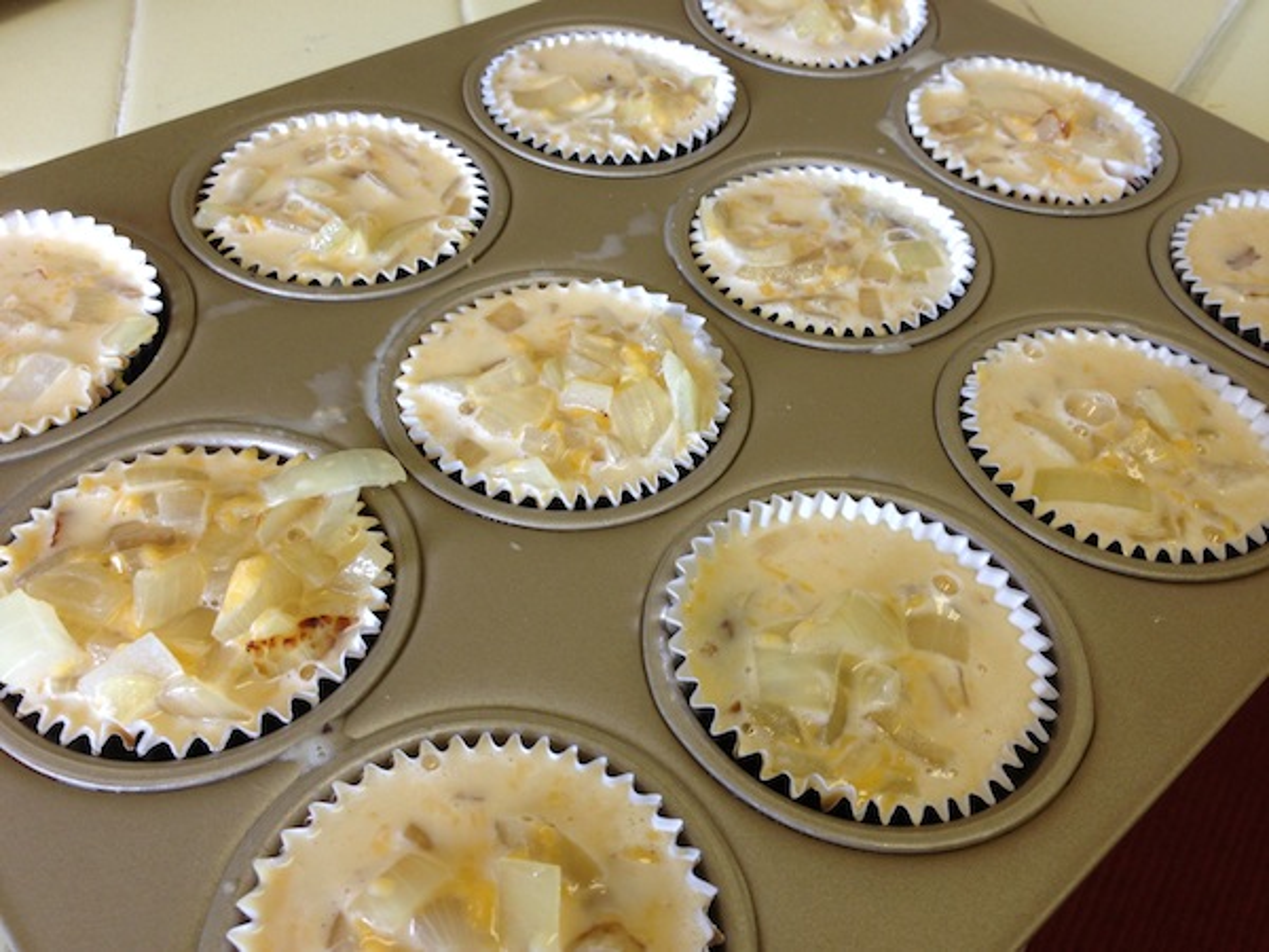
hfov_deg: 55.4
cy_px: 476
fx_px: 1210
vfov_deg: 42.9
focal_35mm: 33
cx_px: 634
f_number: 2.4
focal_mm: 4.13
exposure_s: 1/24
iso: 64
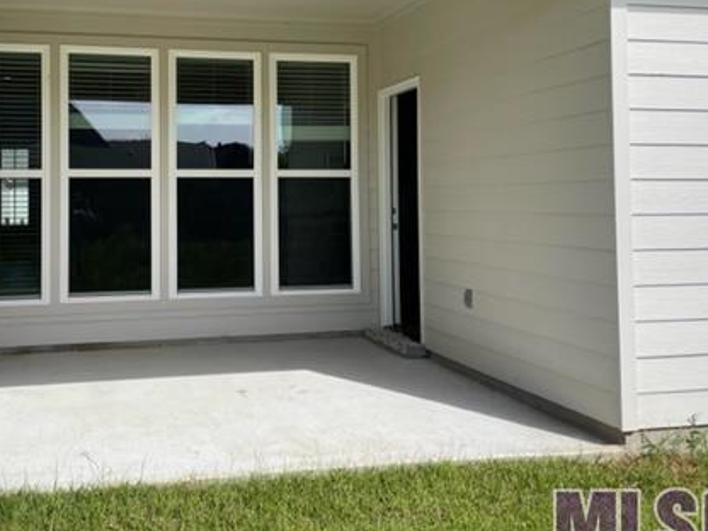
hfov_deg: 46.4
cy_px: 180
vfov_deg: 35.6
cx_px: 262
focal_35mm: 40
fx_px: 818
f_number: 1.6
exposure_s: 1/3610
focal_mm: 4.2
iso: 32
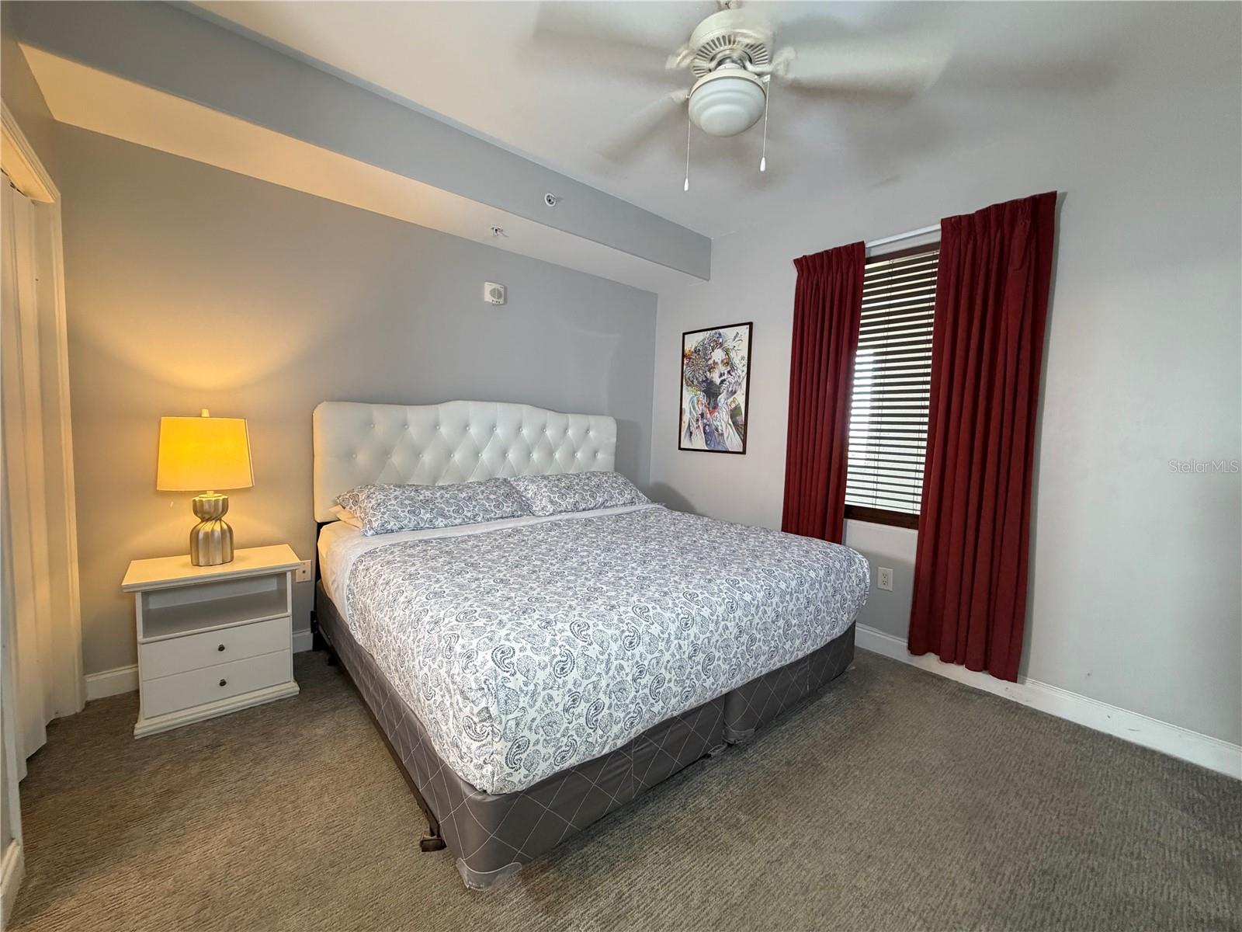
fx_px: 502
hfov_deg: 102.1
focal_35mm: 14
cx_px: 621
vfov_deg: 85.7
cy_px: 466
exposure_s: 1/60
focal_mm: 2.22
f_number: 2.2
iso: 400
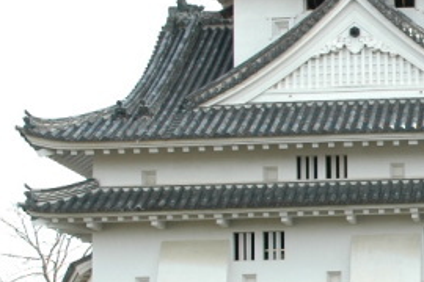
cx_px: 600
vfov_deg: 10.9
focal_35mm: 125
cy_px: 223
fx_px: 1472
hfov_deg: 15.4
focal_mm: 22
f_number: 6.3
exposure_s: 1/160
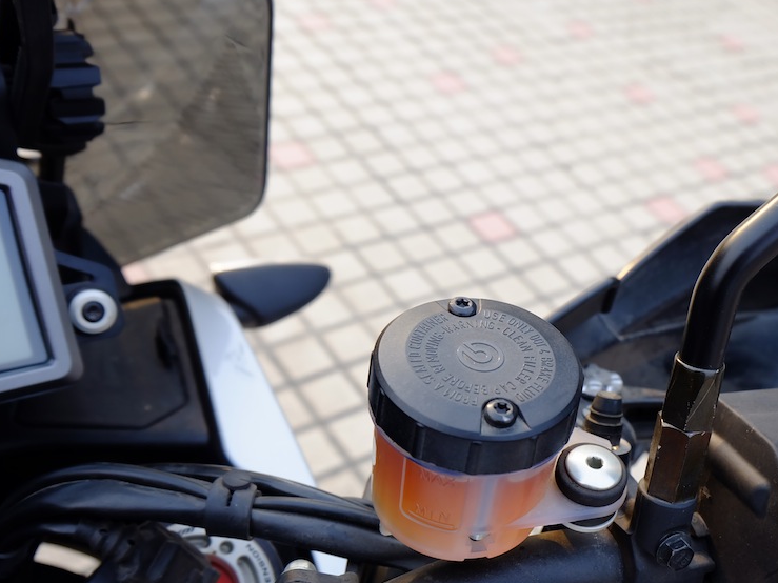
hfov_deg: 46.3
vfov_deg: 35.8
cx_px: 498
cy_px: 345
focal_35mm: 40
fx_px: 899
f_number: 5.6
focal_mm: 20.1
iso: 400
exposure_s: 1/170
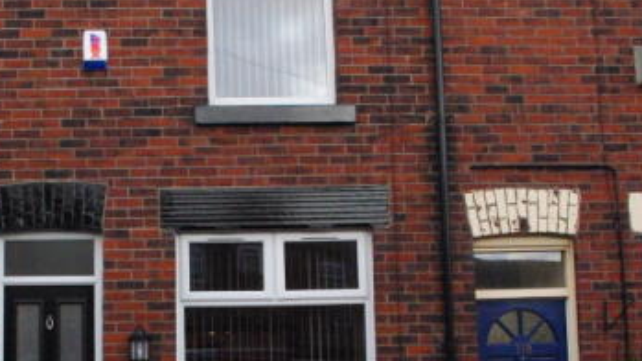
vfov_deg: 19.5
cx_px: 193
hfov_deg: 33.9
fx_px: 1038
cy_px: 276
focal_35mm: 61
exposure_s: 1/250
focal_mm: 21.25
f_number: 13
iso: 1600
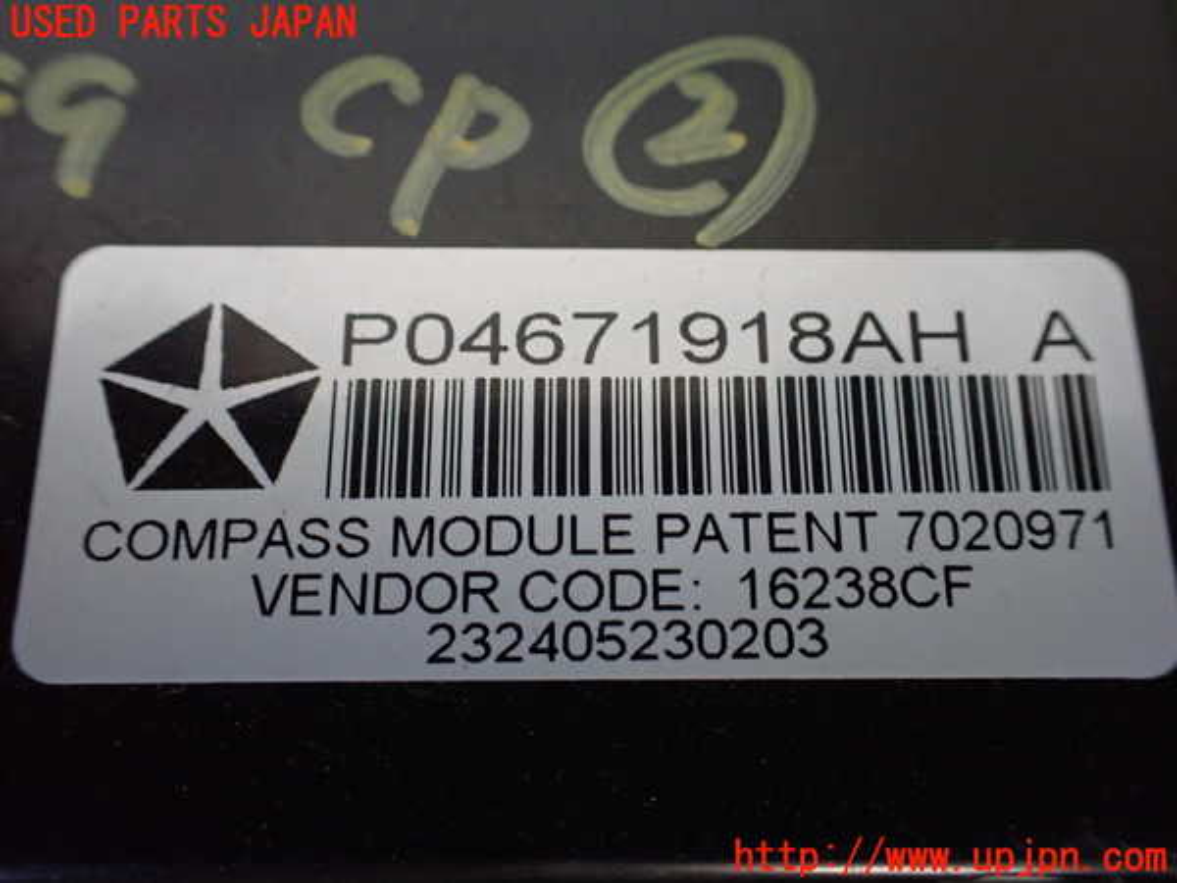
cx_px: 588
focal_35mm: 30
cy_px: 442
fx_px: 1020
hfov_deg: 60.0
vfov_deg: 46.8
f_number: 2.3
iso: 800
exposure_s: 1/125
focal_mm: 5.4
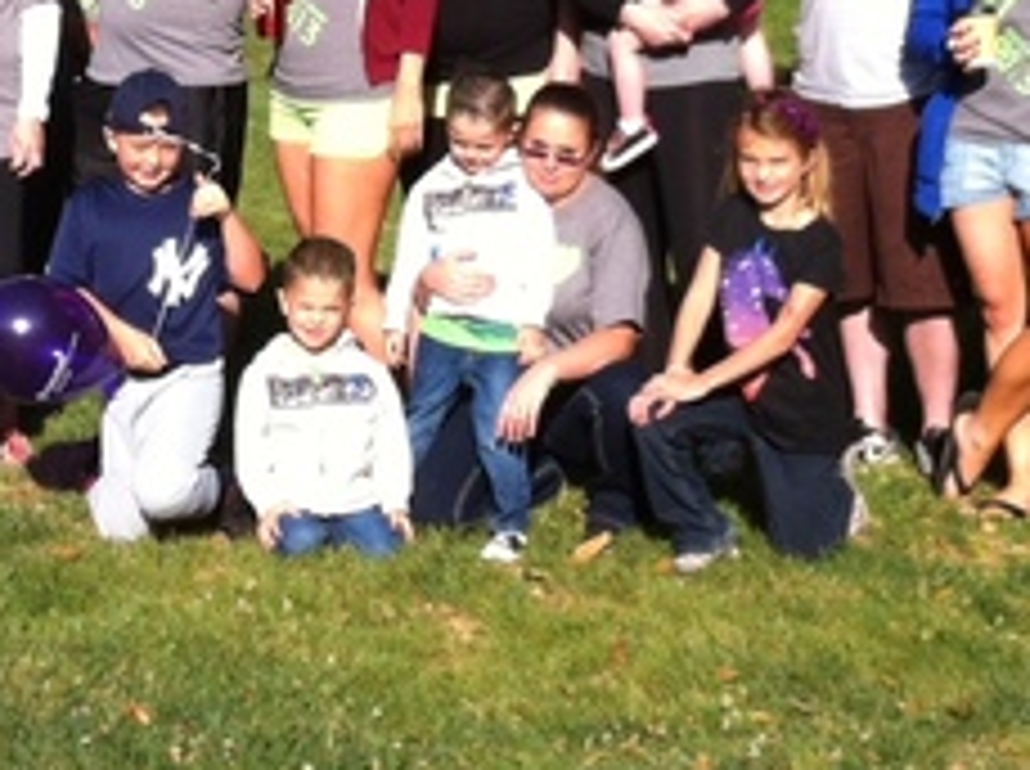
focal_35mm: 110
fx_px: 3268
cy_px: -54
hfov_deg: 17.8
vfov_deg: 13.2
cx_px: 315
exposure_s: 1/838
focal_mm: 3.85
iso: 80
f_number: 2.8
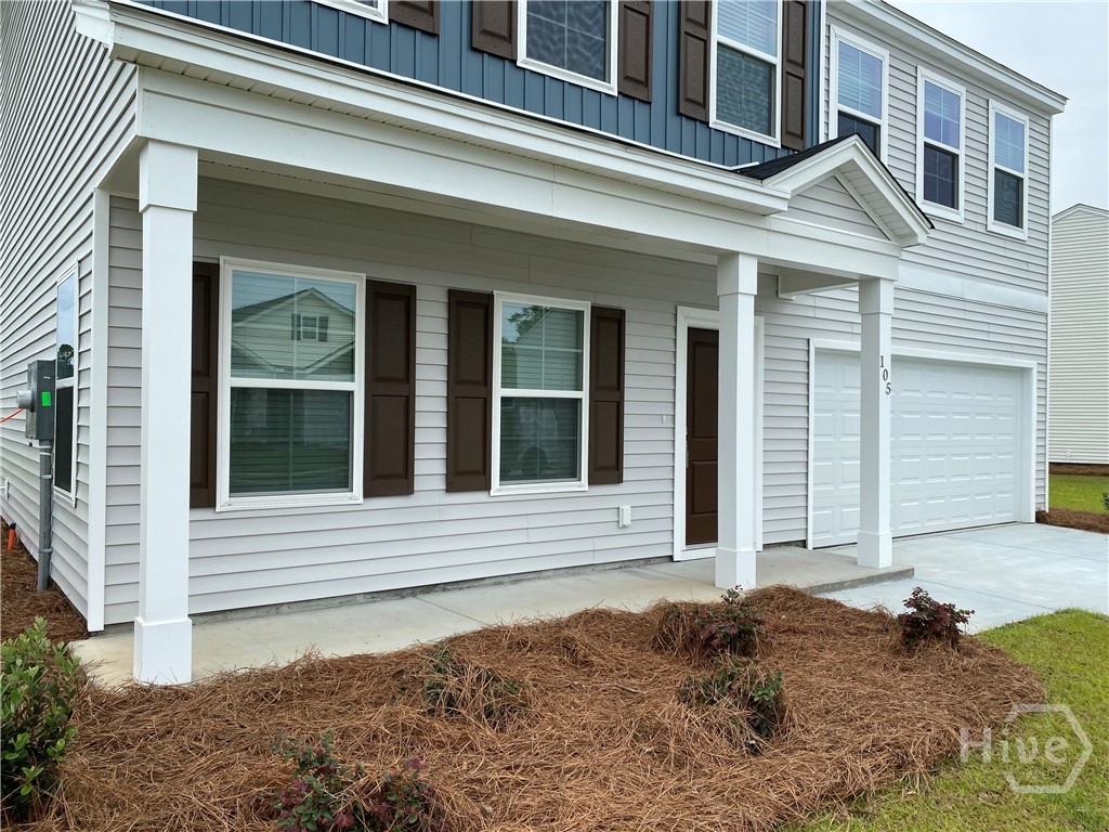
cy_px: 416
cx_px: 554
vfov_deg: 53.1
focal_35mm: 26
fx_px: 833
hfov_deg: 67.3
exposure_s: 1/2463
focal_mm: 4.25
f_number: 1.8
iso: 32
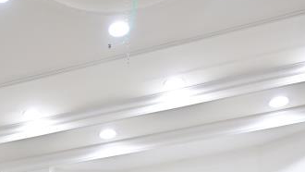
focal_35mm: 78
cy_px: 356
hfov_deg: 25.8
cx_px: 2
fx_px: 631
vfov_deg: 13.2
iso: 800
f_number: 4
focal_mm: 24
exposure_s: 1/250
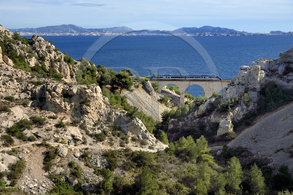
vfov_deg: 35.0
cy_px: 98
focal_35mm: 38
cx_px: 146
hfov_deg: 50.7
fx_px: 309
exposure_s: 1/500
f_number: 7.1
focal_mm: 38
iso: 200
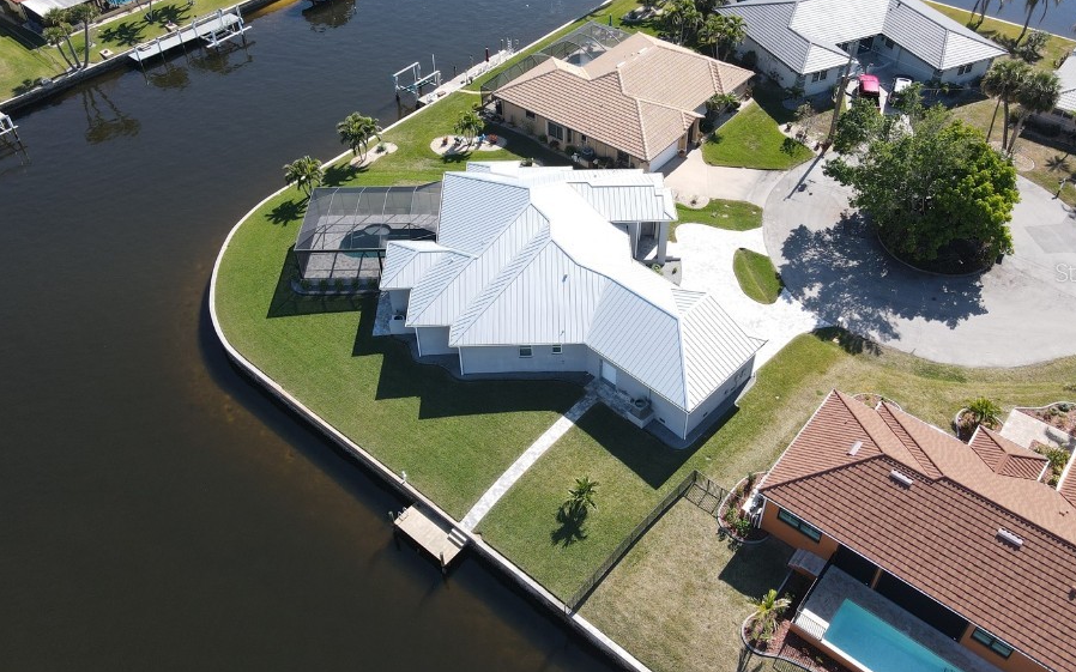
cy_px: 272
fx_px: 850
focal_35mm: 29
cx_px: 555
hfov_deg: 64.6
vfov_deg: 42.9
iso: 100
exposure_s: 1/350
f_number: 2.8
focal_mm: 4.5
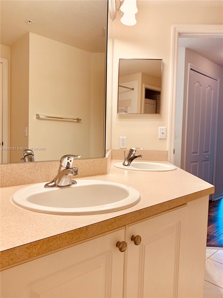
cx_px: 112
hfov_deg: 53.1
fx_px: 223
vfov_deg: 67.3
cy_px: 149
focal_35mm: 26
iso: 80
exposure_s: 1/120
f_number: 1.8
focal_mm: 4.25
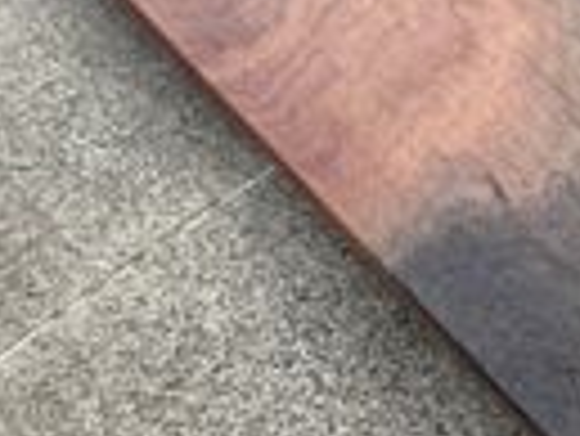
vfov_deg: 12.2
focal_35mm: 121
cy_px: 310
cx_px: 904
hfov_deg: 14.9
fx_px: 2029
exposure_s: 1/60
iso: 100
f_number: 1.8
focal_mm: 4.25
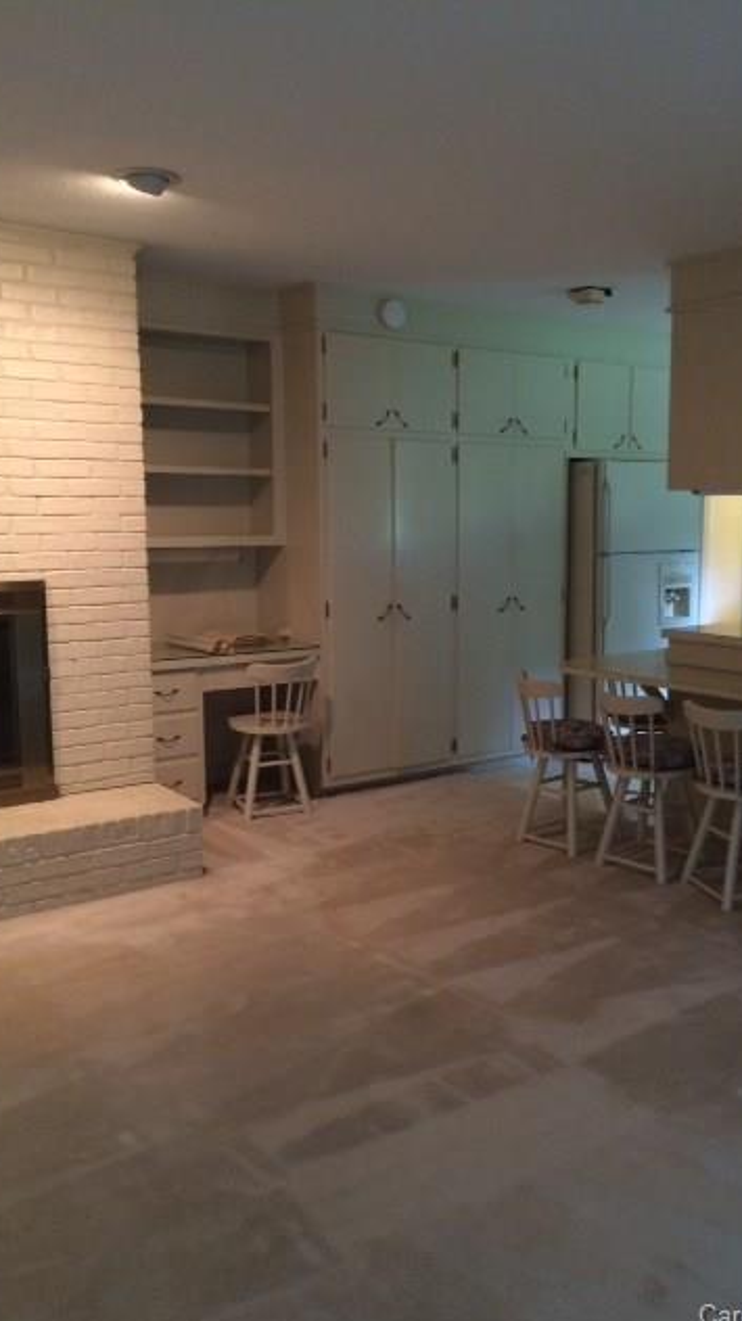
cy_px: 667
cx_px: 437
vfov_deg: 61.0
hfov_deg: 36.5
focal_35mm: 32
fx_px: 1120
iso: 250
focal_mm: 4.15
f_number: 2.2
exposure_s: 1/24
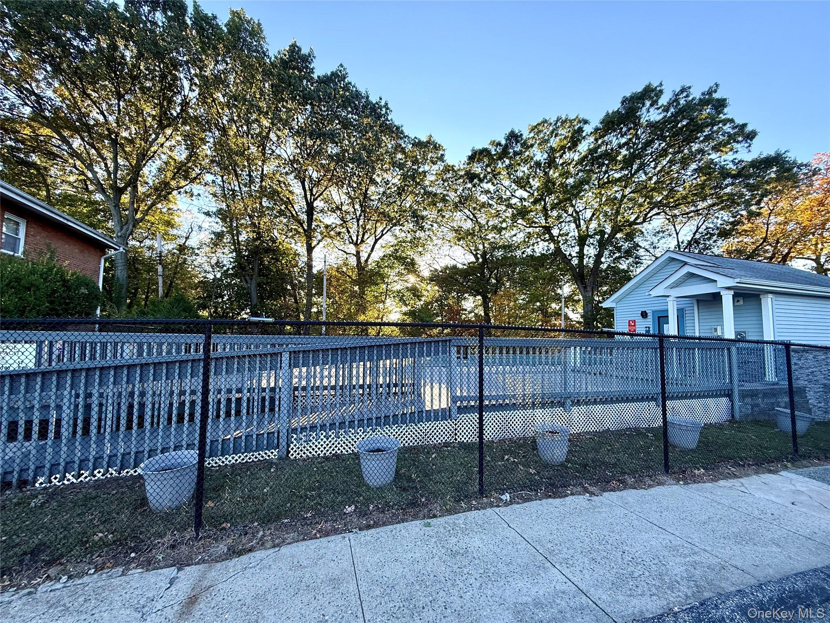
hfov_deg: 102.1
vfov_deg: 85.7
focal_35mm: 14
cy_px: 312
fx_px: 336
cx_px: 415
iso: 64
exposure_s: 1/303
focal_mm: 2.22
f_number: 2.2
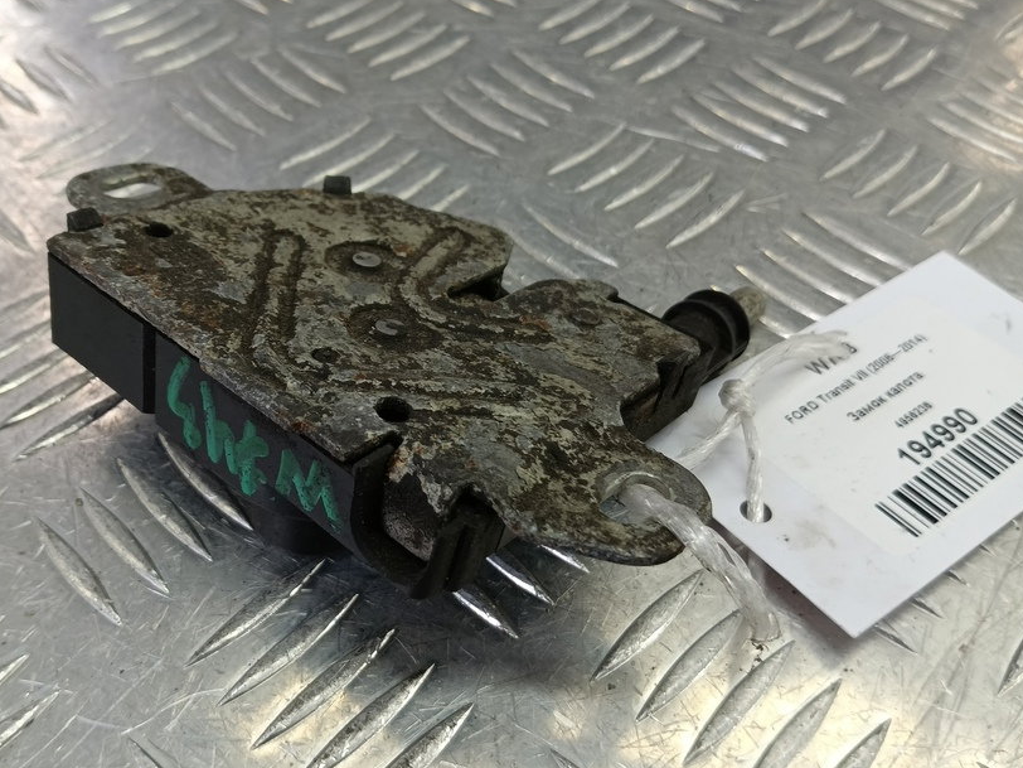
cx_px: 413
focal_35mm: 29
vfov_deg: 48.2
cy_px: 386
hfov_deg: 61.2
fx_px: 857
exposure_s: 1/50
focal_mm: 4.11
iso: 124
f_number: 1.6
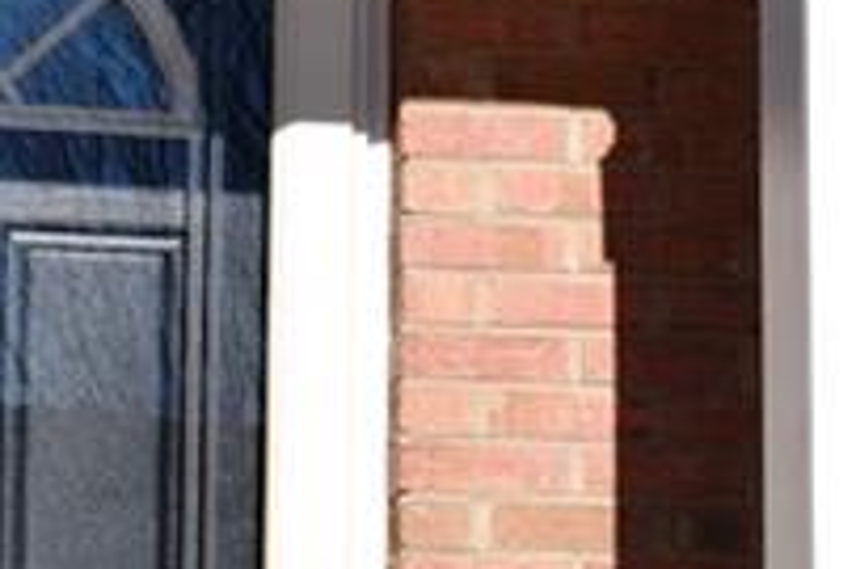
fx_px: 4859
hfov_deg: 9.8
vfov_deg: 6.7
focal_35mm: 205
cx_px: 1278
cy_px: 464
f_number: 11
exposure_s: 1/500
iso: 200
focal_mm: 27
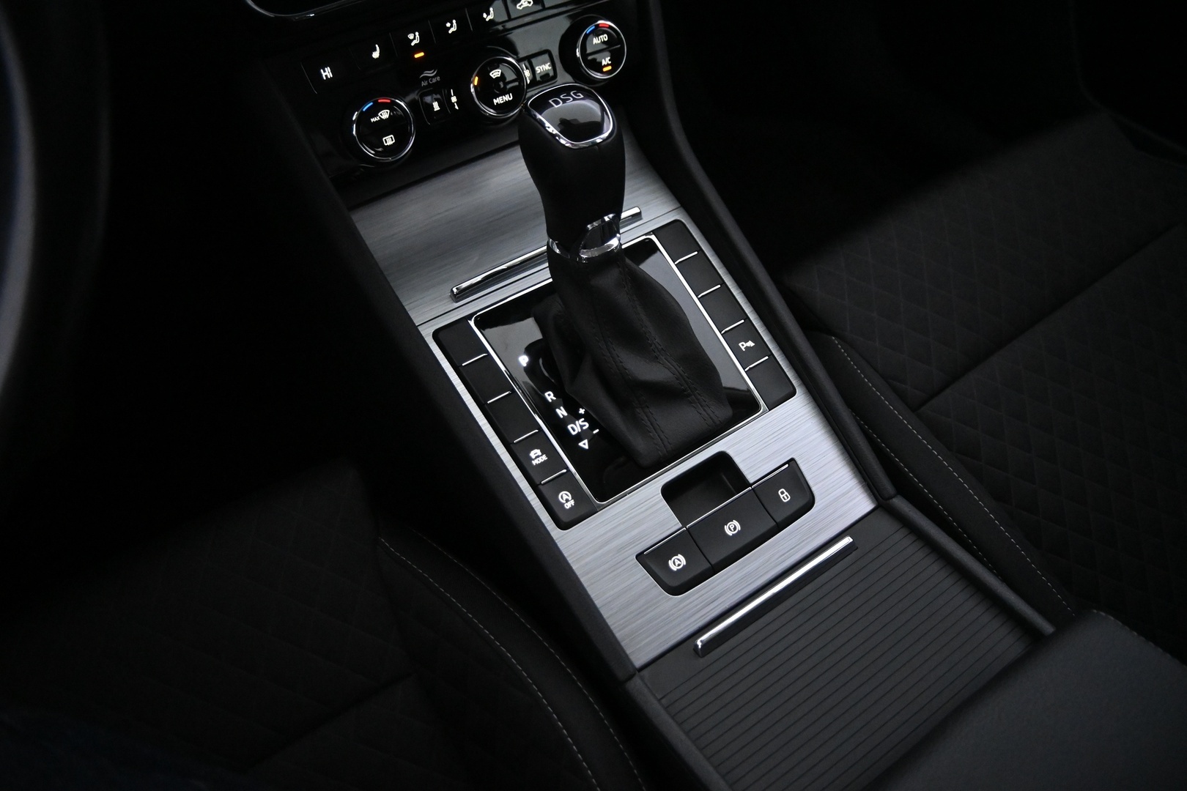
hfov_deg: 27.0
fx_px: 2473
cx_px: 594
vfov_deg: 18.2
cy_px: 396
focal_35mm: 75
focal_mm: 50
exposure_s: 1/80
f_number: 6.3
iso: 6400
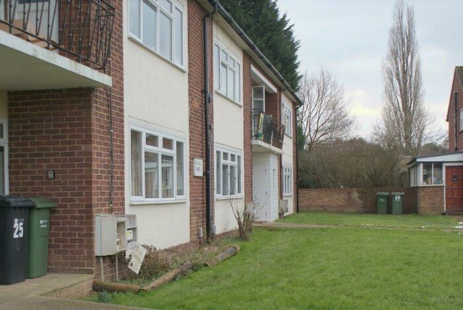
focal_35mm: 52
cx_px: 232
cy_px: 155
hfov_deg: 37.8
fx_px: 676
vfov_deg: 25.8
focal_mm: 35
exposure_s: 1/60
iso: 160
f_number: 5.6
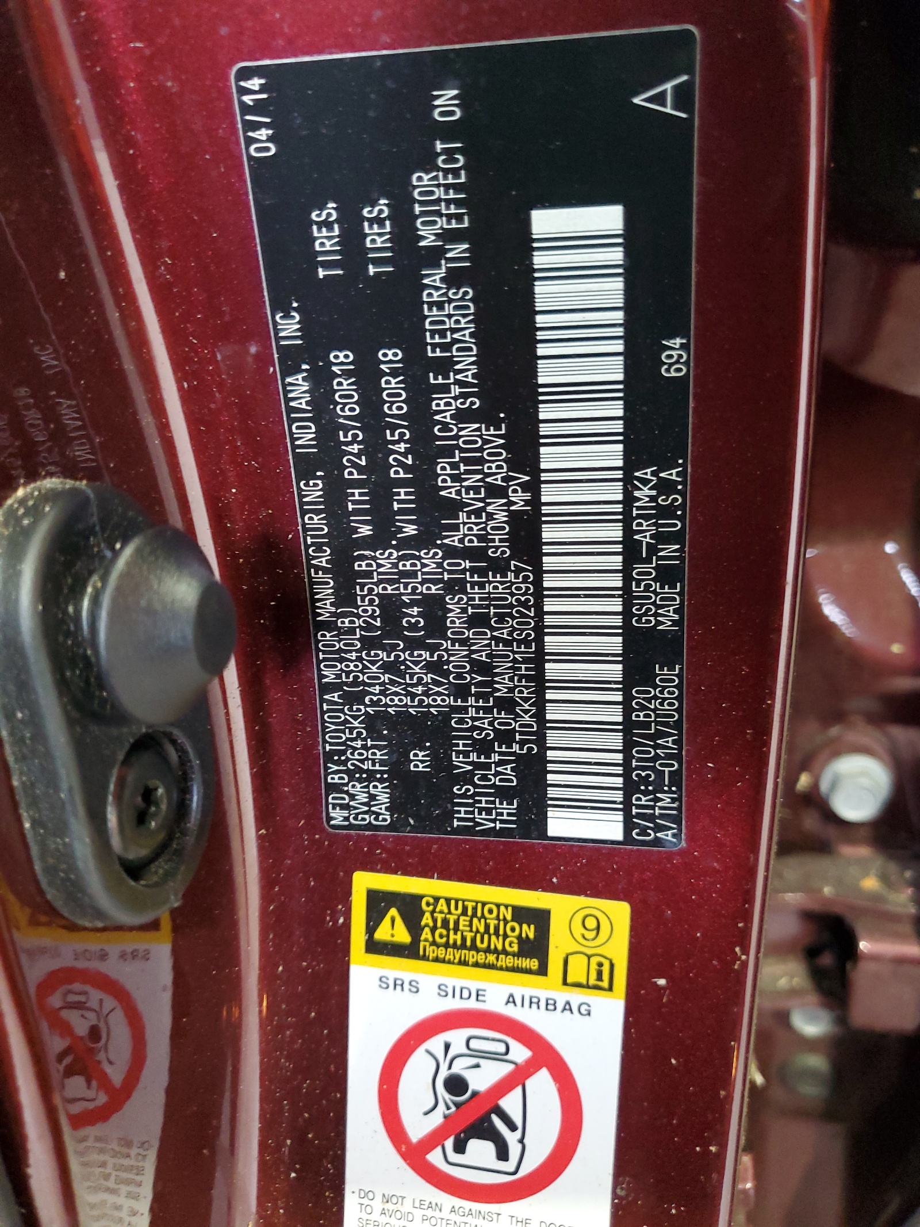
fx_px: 921
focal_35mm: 26
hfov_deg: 53.1
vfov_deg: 67.3
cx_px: 460
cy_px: 614
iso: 290
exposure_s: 1/17
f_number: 1.5
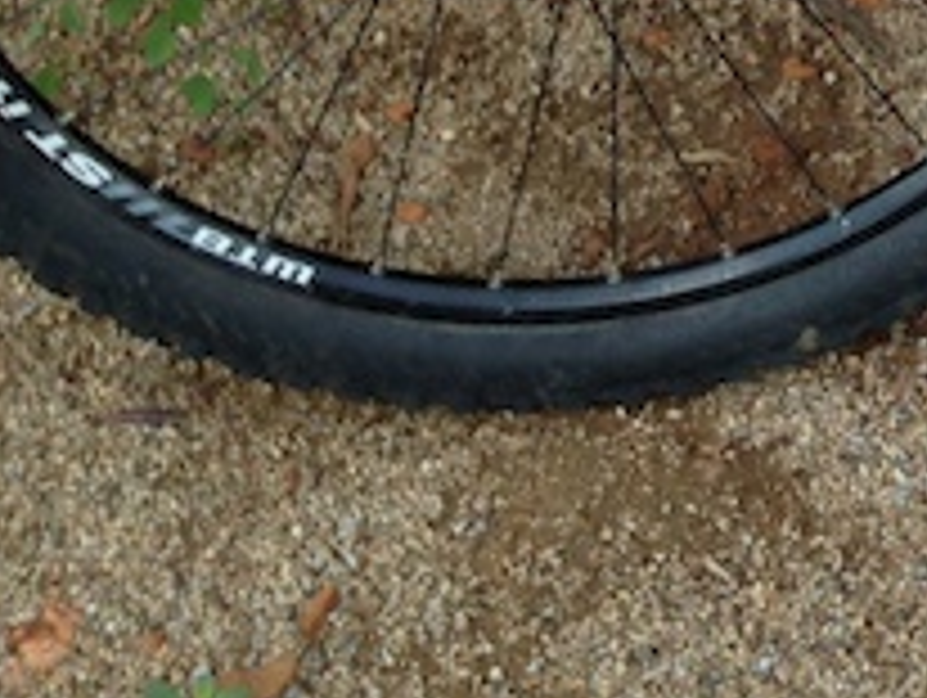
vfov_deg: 10.8
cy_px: -581
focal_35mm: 128
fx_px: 3432
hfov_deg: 14.1
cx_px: 1534
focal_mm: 4.12
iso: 50
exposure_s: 1/390
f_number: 2.4
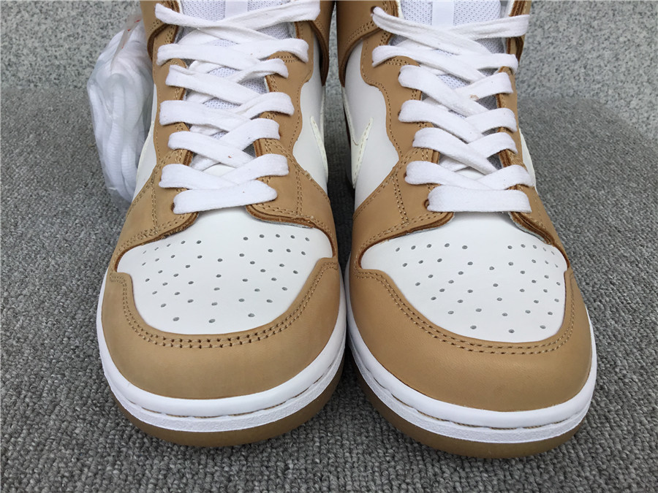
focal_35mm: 31
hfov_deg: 58.4
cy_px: 246
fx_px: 589
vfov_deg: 45.4
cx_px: 329
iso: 25
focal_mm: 3.3
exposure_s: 1/916
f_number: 2.4
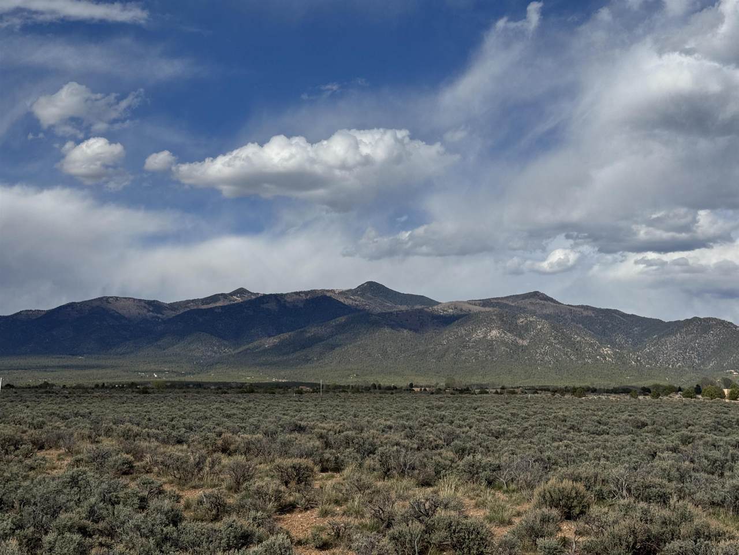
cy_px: 278
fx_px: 1025
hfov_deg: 39.7
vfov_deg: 30.3
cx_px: 370
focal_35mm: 48
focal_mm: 6.76
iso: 64
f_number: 1.78
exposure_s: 1/7937
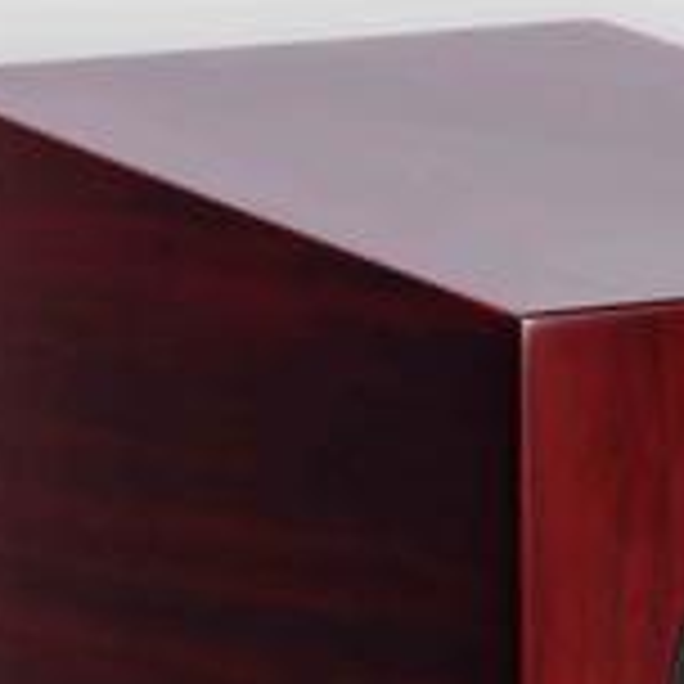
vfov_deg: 4.4
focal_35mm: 401
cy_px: 878
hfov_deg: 4.4
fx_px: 8965
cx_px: -79
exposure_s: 1/100
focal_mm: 70
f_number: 10
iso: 200
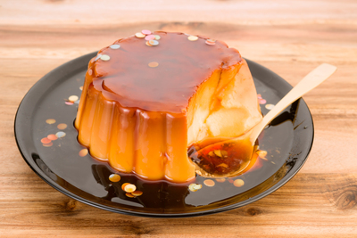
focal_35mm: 50
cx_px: 178
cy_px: 119
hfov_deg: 39.6
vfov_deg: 27.0
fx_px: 496
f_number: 11
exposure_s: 1/50
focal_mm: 50
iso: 100
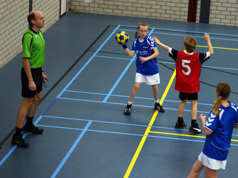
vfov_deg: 12.9
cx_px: 134
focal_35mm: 115
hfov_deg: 17.1
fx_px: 790
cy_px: 89
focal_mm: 70
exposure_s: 1/200
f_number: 2.8
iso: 400
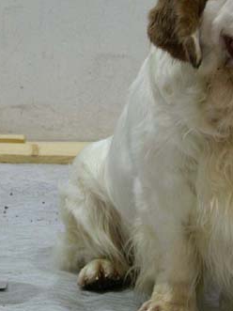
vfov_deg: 9.5
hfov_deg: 7.1
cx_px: 54
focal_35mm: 209
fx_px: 1877
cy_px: 114
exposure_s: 1/40
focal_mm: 60
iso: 400
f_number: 5.6
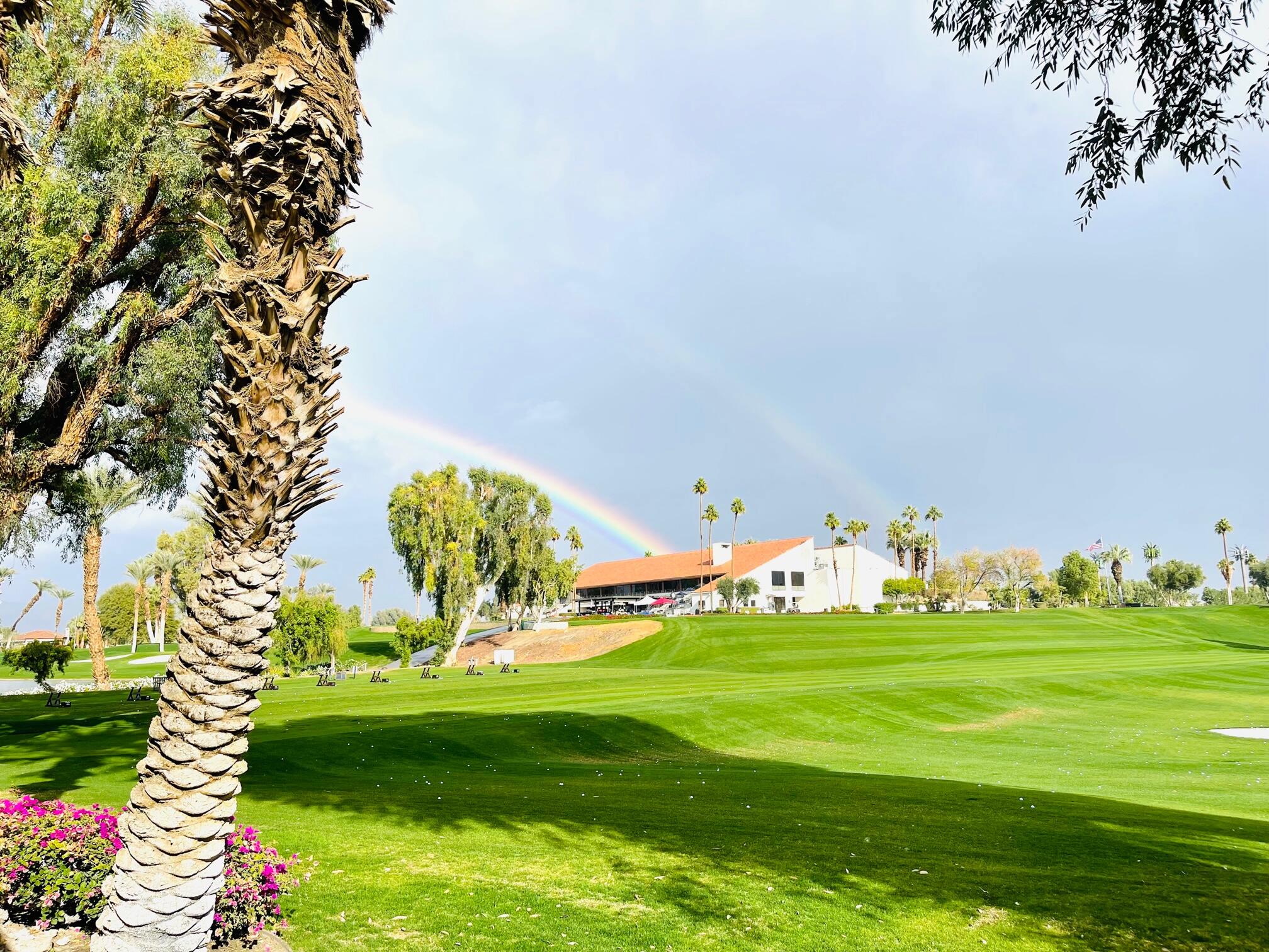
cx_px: 634
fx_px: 953
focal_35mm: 26
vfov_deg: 53.1
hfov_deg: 67.3
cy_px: 476
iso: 32
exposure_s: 1/4202
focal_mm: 5.1
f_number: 1.6
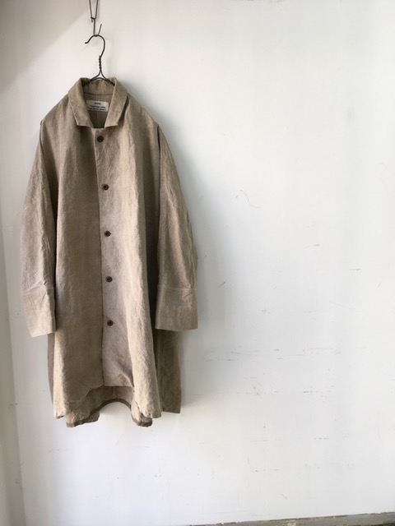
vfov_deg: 61.7
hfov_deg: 48.2
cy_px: 263
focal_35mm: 29
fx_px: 441
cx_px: 198
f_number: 2.2
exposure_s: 1/50
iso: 25
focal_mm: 4.15
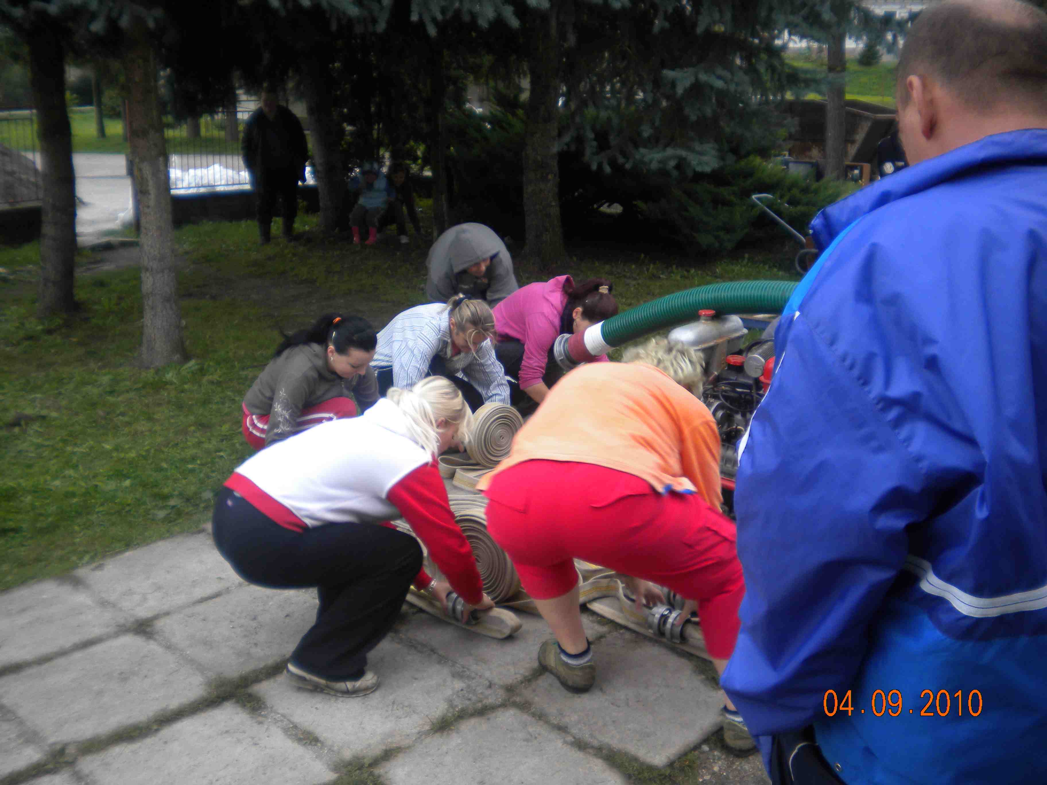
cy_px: 392
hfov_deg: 52.6
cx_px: 524
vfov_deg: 40.7
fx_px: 1059
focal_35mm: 35
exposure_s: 1/92.5
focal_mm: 6.3
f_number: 3.1
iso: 80
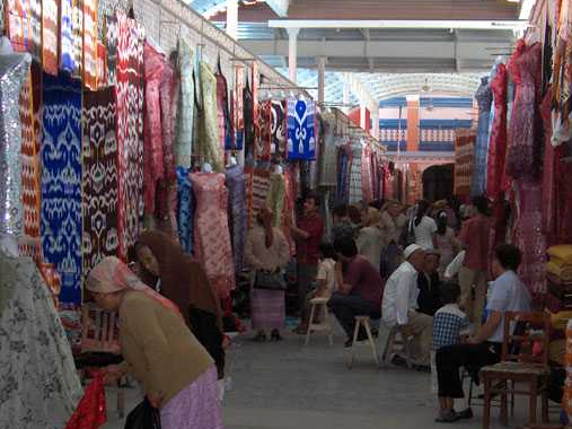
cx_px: 390
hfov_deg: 20.4
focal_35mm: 96
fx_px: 1586
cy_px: 224
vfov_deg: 15.4
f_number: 3.2
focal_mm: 11.4
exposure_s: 1/90
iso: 200
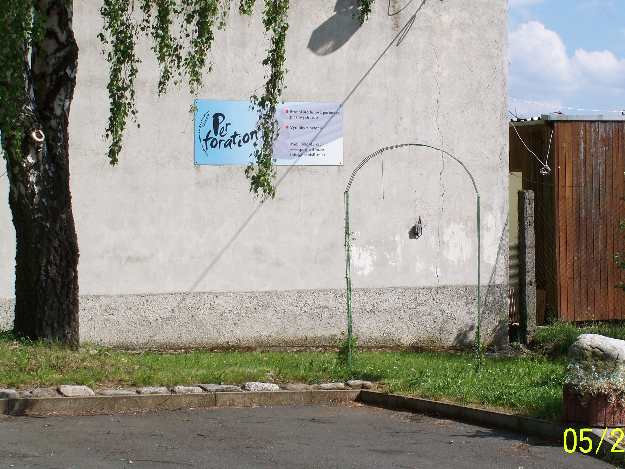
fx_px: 1733
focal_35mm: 96
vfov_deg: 15.4
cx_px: 371
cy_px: 224
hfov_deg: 20.4
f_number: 4.5
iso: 64
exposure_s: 1/500
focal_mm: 12.8
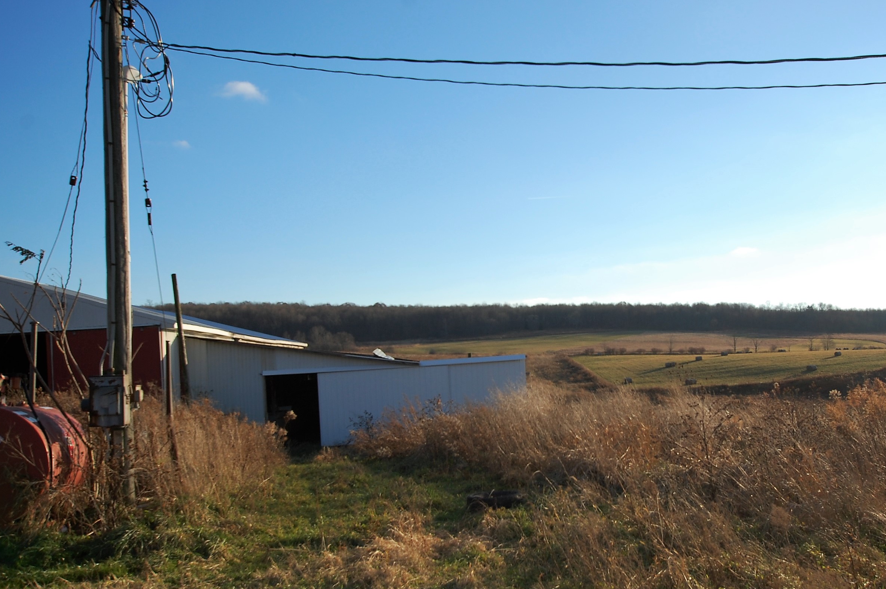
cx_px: 550
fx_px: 934
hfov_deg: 50.3
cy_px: 336
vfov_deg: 34.9
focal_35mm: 38
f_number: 6.3
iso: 200
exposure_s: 1/500
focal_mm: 20
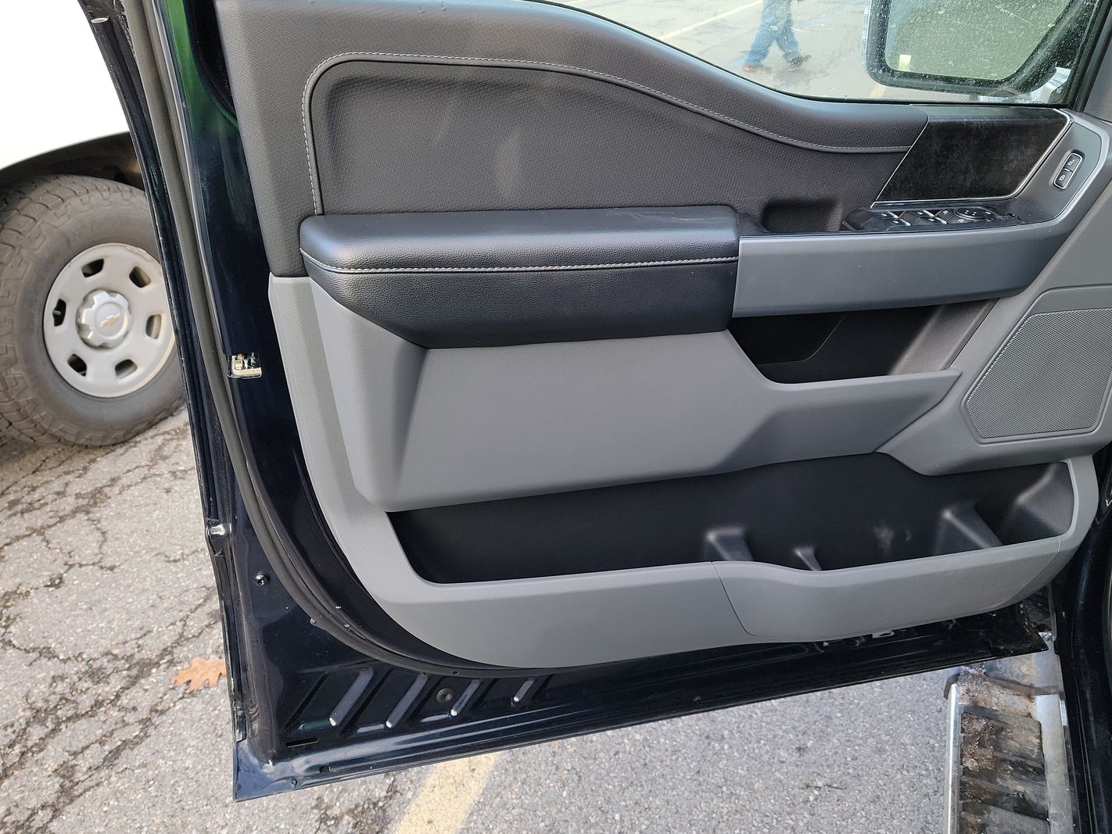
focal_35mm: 27
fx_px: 867
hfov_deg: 65.1
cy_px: 400
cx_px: 625
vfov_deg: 51.4
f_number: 1.8
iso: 114
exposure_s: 1/59
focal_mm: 6.7
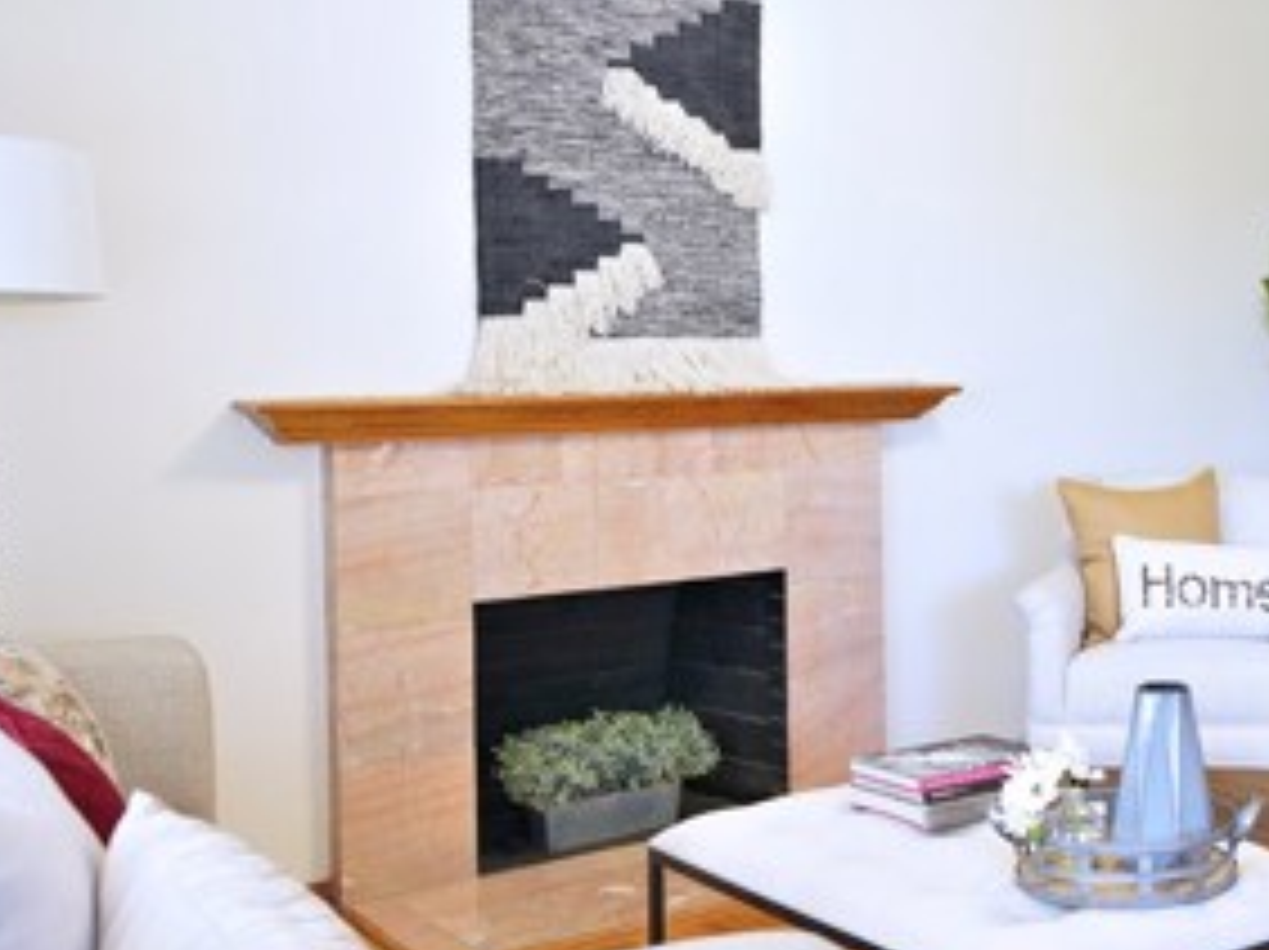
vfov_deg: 30.1
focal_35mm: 48
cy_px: 374
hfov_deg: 36.8
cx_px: 1174
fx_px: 1758
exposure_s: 1/30
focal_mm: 22
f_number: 2.8
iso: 320
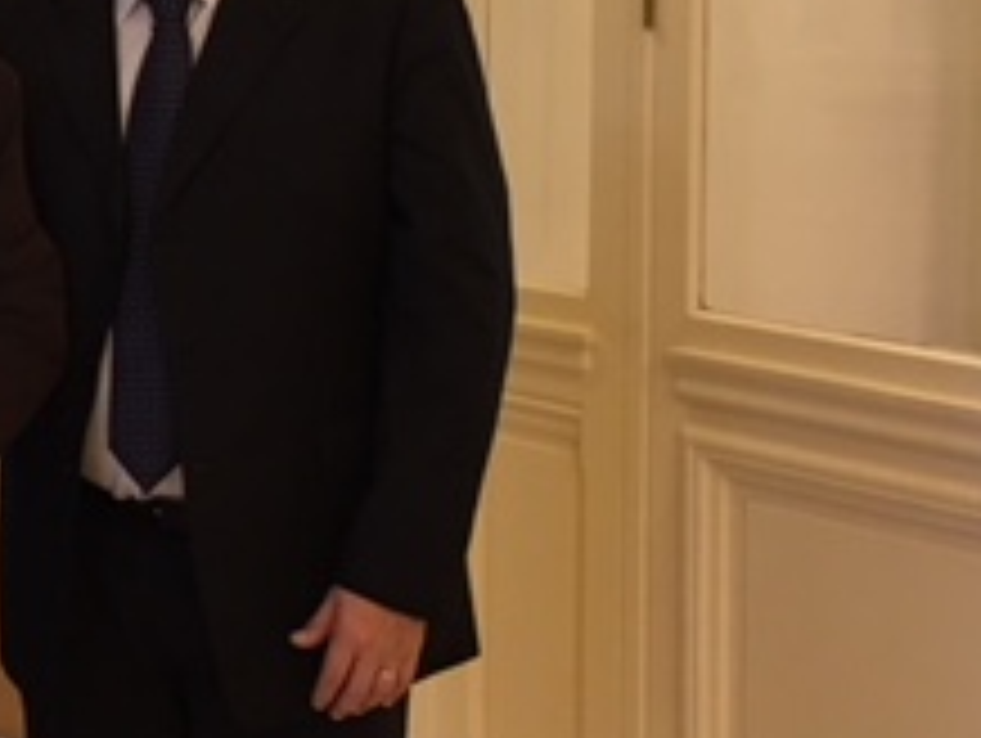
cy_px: -22
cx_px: -94
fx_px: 2412
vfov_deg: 17.0
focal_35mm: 85
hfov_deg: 21.8
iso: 64
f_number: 2.2
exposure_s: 1/17
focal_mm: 4.15
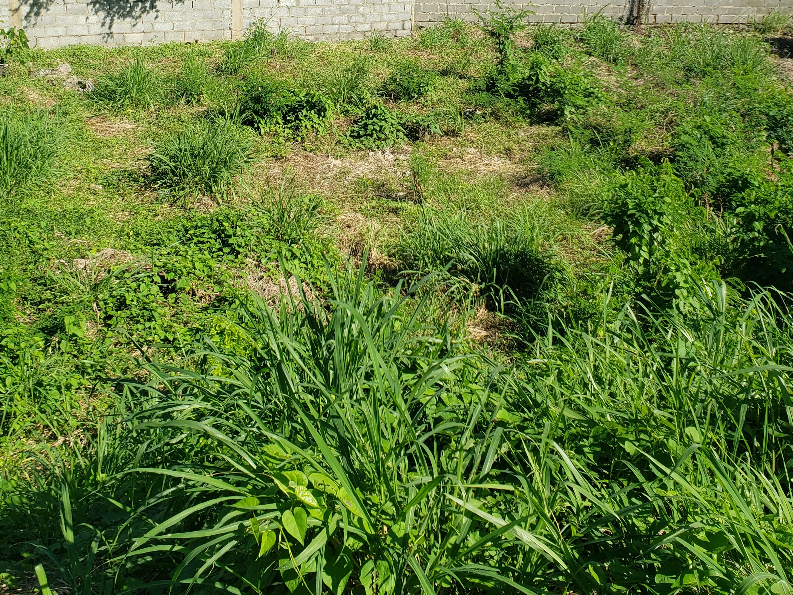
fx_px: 916
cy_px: 140
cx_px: 386
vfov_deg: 35.1
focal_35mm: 40
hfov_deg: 46.8
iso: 50
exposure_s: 1/1284
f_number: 2.4
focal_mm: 4.3
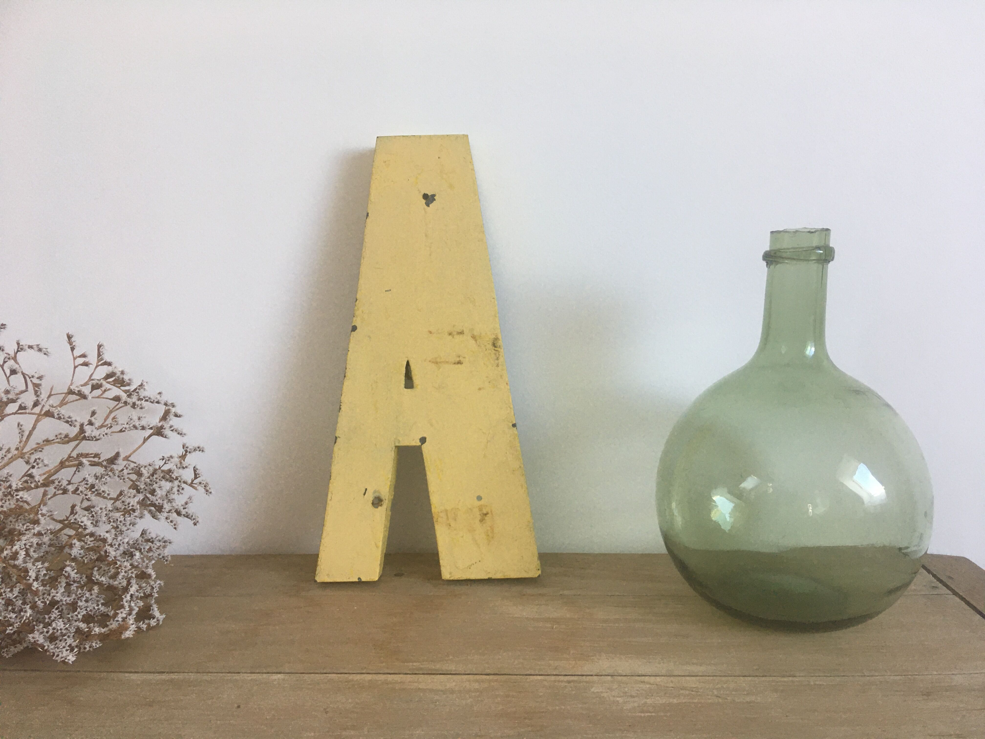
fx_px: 825
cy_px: 370
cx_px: 492
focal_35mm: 29
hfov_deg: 61.7
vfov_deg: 48.2
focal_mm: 4.15
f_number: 2.2
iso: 50
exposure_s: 1/33
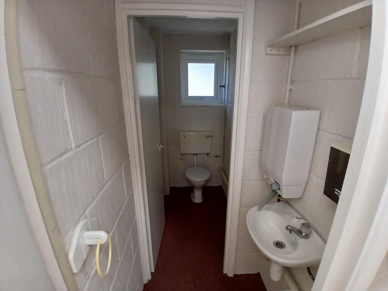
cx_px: 194
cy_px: 146
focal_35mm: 17
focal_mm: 1.4
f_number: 2.2
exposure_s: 1/50
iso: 100
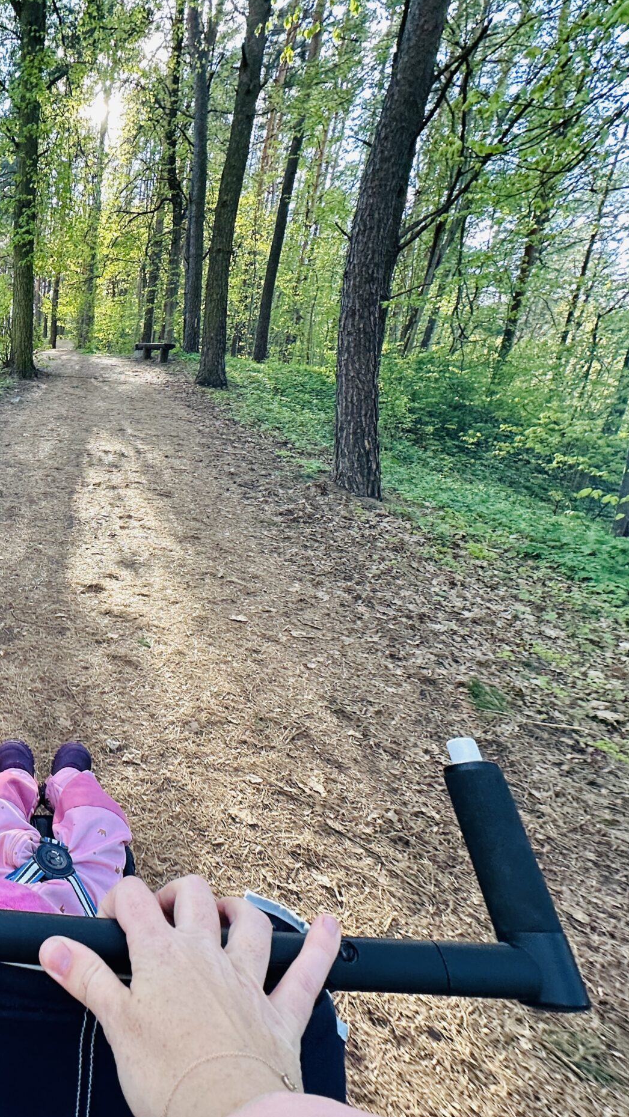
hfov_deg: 45.7
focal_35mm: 21
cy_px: 558
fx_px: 623
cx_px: 9
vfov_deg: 83.8
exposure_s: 1/99
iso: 80
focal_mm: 2.22
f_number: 2.2
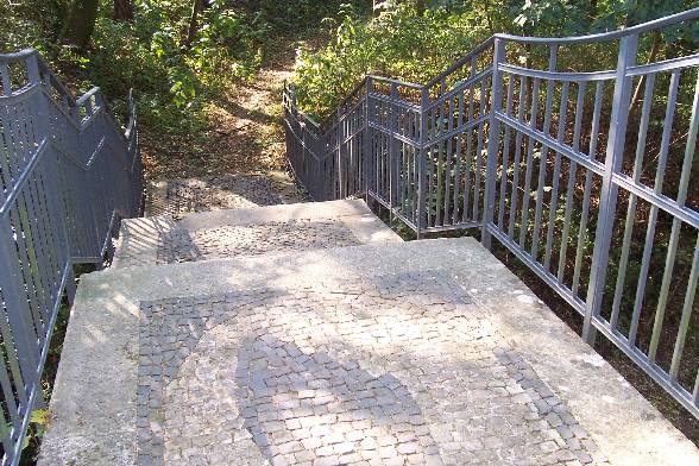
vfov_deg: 38.9
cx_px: 350
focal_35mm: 34
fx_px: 660
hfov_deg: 55.8
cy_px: 233
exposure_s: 1/90
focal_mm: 5.6
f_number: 2.7
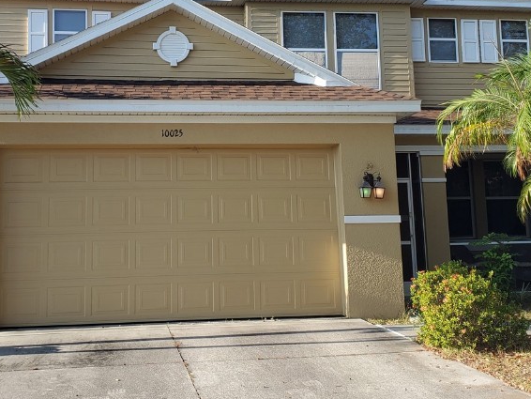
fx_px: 721
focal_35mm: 47
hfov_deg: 40.4
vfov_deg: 30.7
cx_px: 240
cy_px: 137
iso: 50
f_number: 2.4
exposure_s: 1/568
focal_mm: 4.3
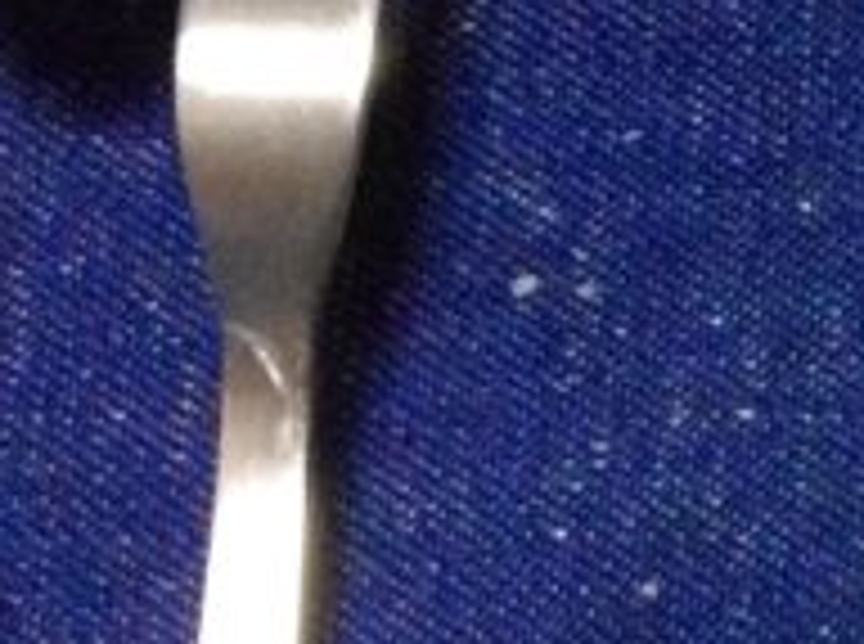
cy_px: 92
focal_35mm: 187
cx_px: 2030
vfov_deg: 7.9
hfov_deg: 9.5
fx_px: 4656
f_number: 2.4
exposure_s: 1/15
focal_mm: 4.28
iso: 200
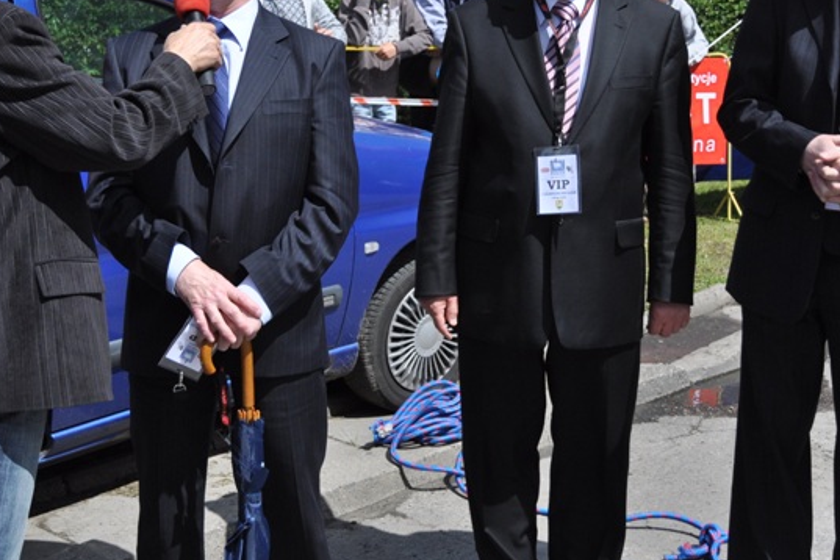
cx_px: 389
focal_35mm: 58
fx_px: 1353
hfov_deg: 34.5
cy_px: 207
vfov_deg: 23.3
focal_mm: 26
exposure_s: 1/4000
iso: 500
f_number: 4.5
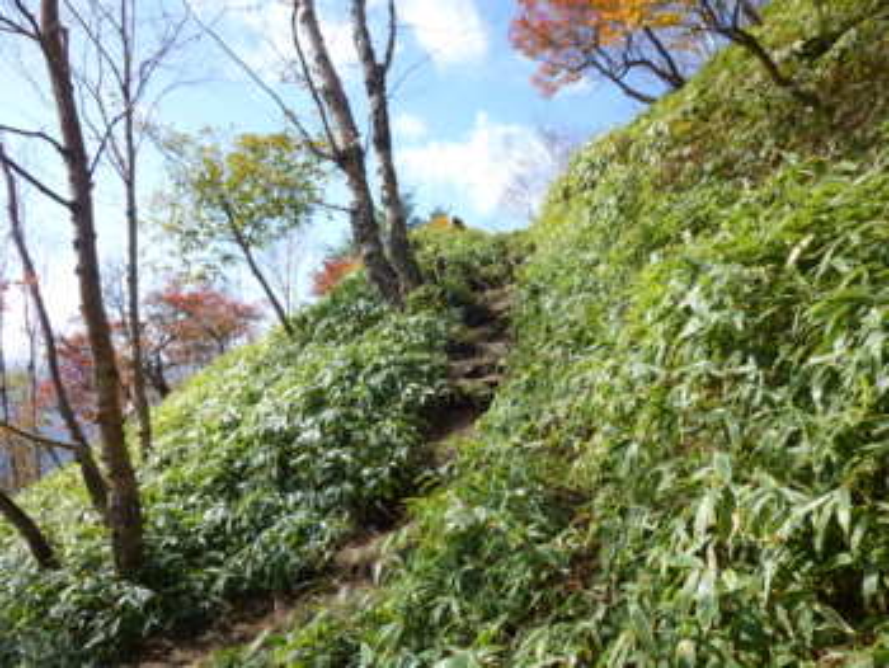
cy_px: 334
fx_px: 642
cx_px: 444
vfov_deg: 54.9
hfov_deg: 69.4
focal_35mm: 25
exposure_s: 1/500
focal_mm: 4.5
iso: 100
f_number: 3.1
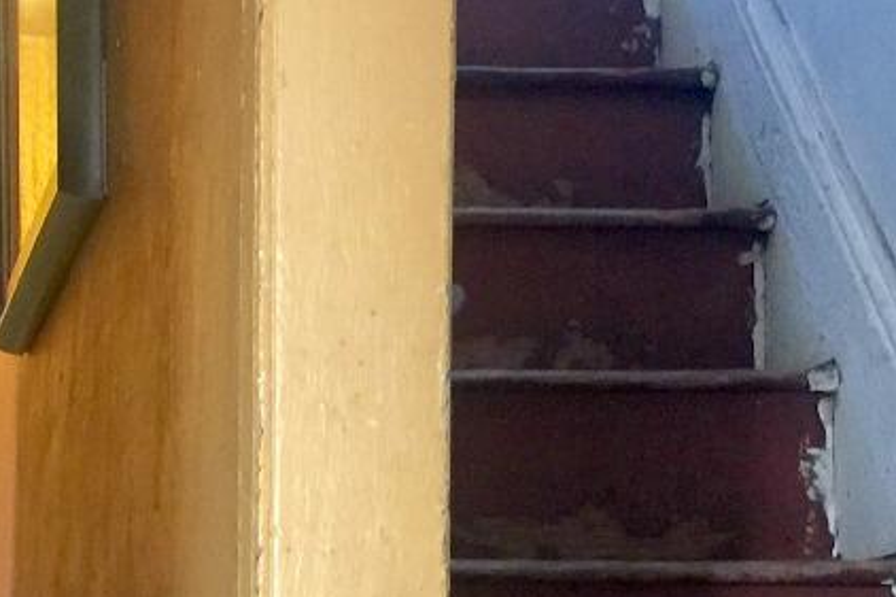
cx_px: 185
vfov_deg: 13.0
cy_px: 701
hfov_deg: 19.6
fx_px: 2562
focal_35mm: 103
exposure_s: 1/15
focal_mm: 4.15
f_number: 2.2
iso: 125
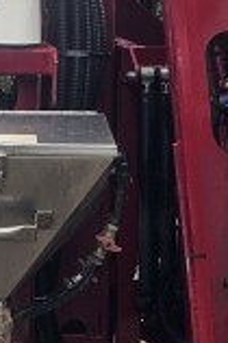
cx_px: 128
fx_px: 1476
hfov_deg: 8.8
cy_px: -191
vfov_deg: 12.5
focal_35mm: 155
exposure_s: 1/136
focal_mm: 5.4
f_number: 1.8
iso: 25
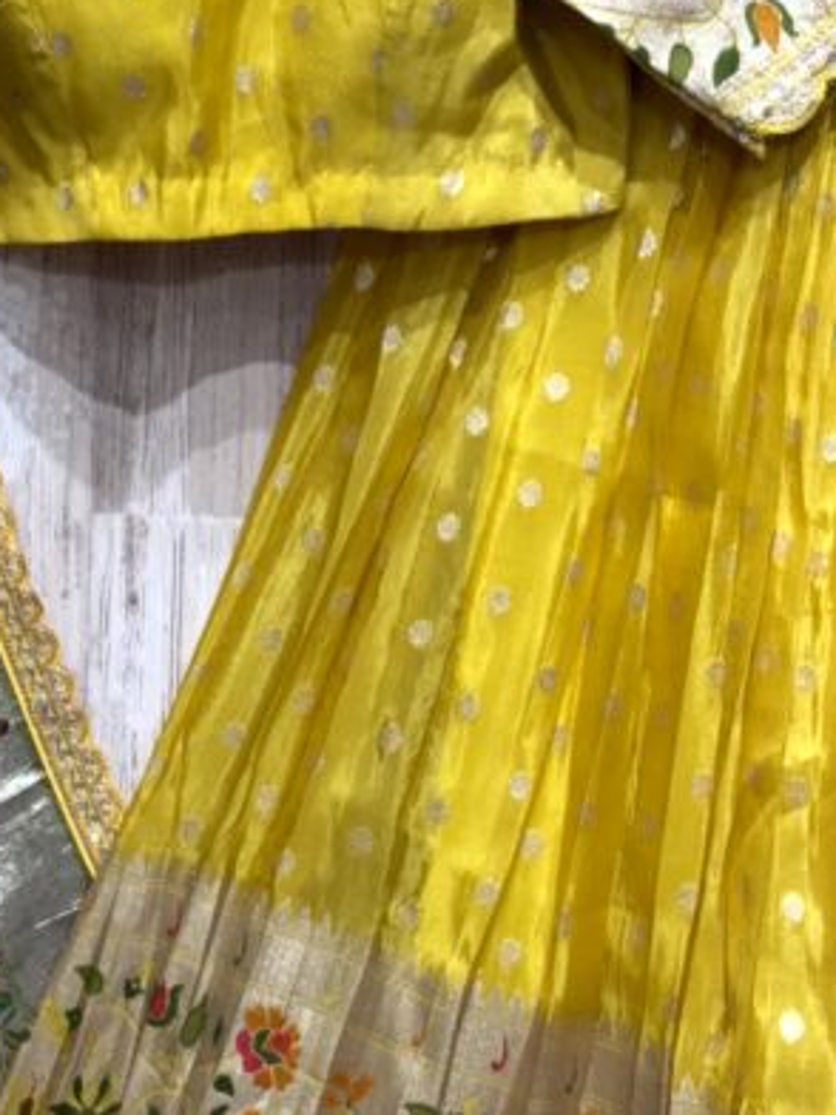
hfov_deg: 13.8
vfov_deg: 18.5
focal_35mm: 106
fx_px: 3413
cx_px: 43
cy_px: 438
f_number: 1.6
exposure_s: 1/100
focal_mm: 5.96
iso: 40
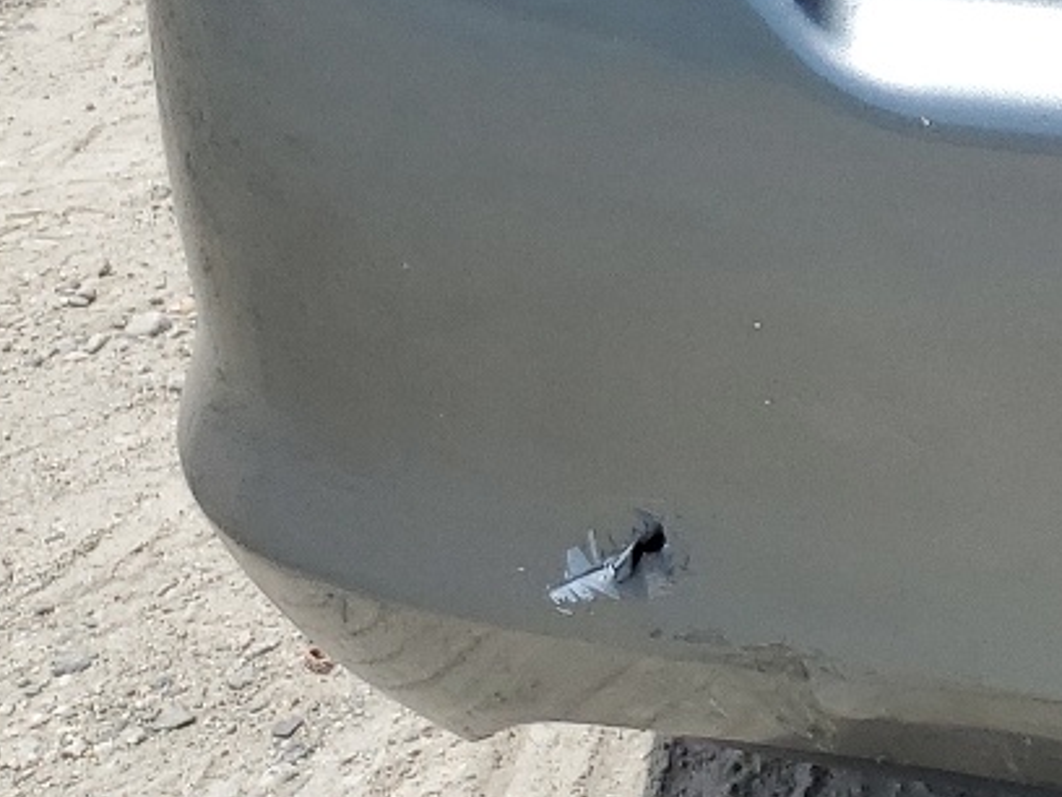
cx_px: 1918
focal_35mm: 102
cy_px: -479
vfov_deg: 13.5
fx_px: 3129
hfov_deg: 16.2
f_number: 1.5
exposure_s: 1/3333
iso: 50
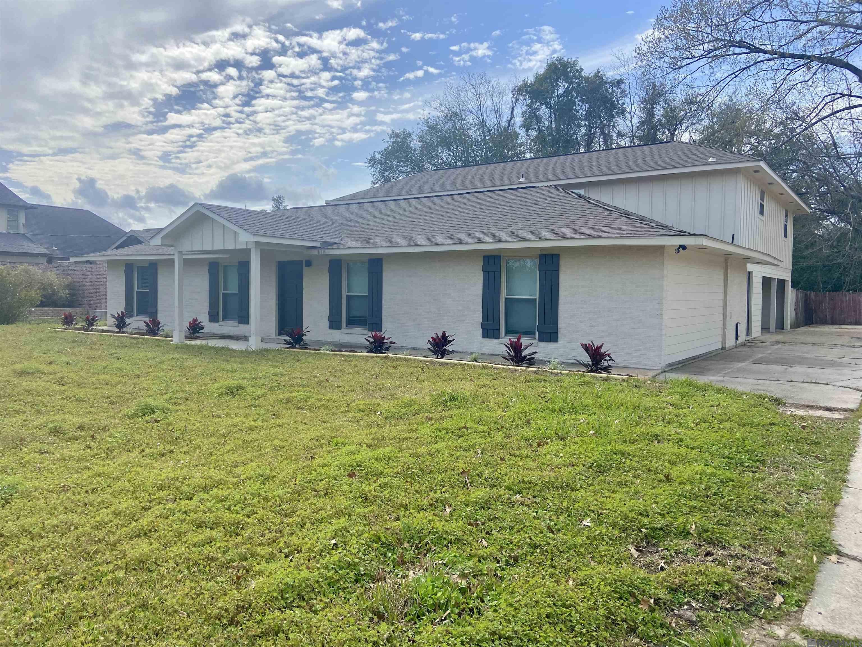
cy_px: 324
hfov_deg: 67.3
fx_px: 647
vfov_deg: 53.1
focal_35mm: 26
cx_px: 431
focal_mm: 4.25
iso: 32
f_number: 1.8
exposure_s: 1/3040
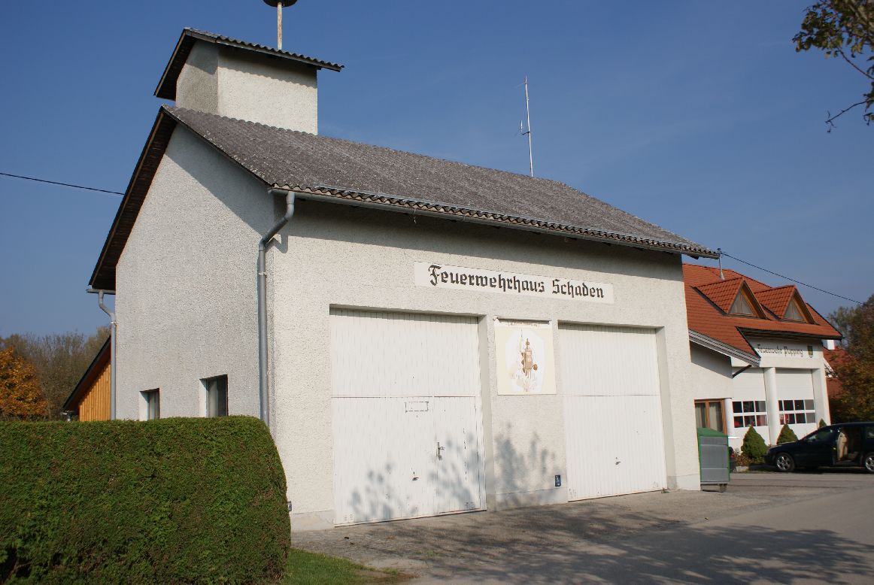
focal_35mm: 36
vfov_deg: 37.0
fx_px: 875
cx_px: 437
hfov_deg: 53.1
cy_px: 292
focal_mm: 24
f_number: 5
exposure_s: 1/1250
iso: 100
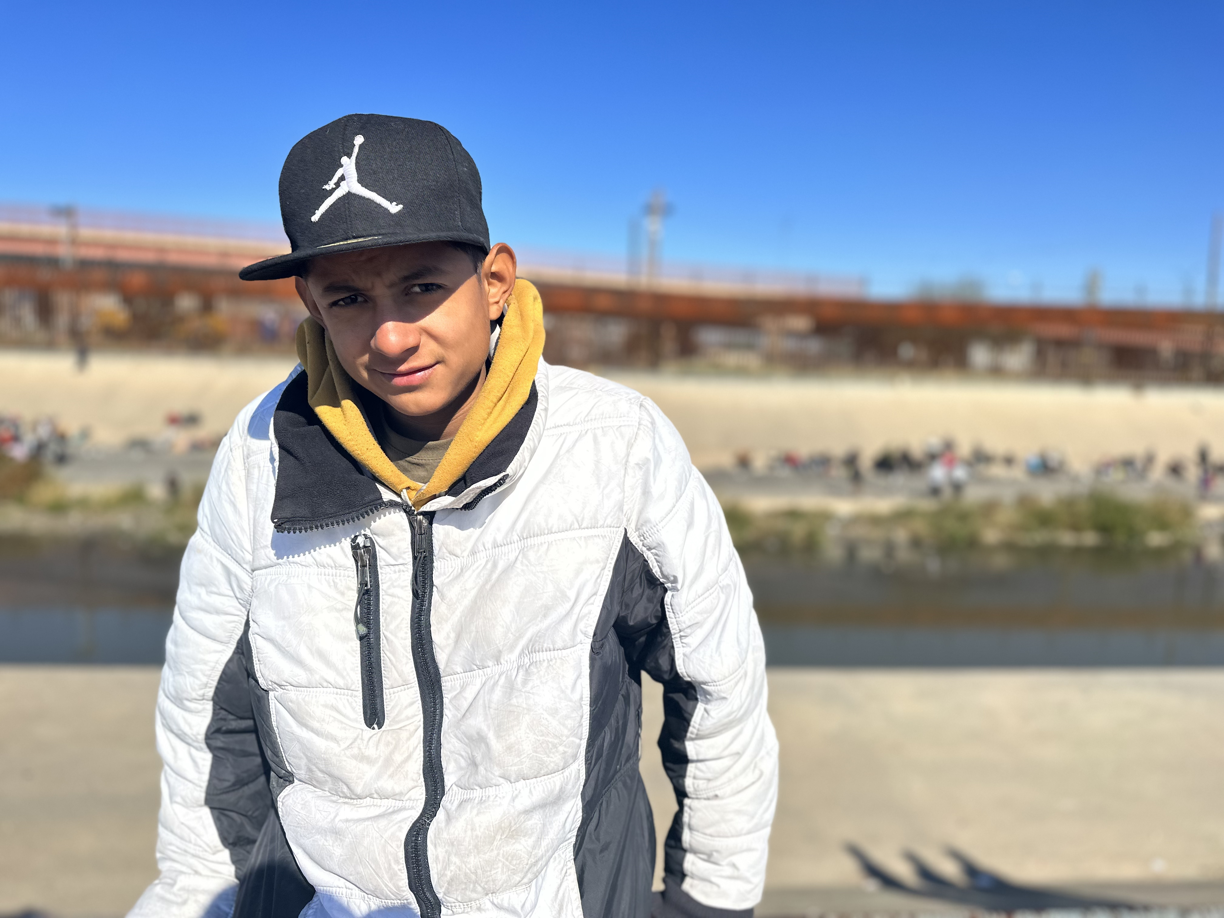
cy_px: 459
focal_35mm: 24
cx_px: 612
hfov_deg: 71.6
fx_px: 849
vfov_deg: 56.8
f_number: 1.78
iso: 80
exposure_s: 1/8929
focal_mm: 6.86
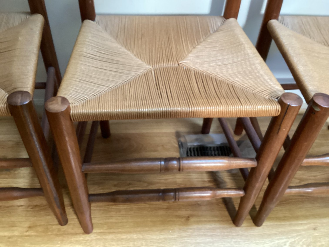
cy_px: 124
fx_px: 295
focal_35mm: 31
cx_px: 164
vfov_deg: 45.4
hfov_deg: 58.3
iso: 400
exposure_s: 1/50
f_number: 2.4
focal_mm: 3.3
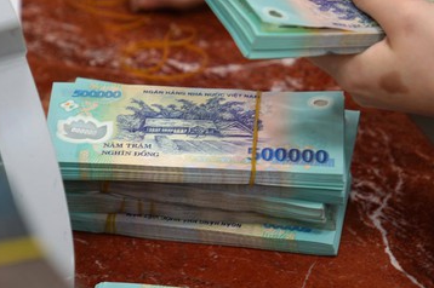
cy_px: 141
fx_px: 2264
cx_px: 183
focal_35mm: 188
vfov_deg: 7.3
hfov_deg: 10.9
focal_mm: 70
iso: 125
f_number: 2.8
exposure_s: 1/125
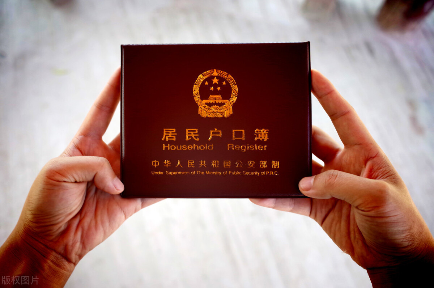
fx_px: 337
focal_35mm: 28
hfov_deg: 65.6
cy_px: 144
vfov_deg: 46.3
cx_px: 217
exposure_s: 1/40
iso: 100
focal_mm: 18.3
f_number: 2.8
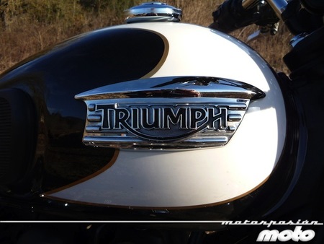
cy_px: 122
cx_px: 162
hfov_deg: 59.9
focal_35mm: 30
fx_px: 281
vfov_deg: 46.8
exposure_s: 1/320
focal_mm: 5.2
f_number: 4
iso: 100
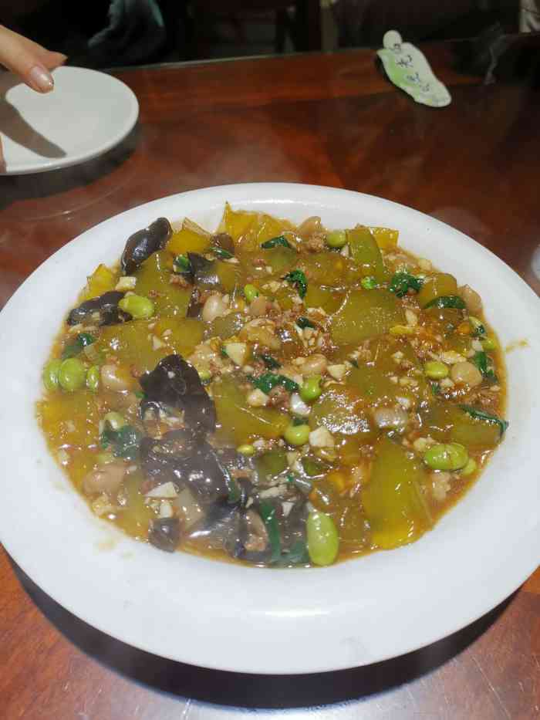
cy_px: 360
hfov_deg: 51.4
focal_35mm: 27
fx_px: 561
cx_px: 270
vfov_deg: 65.3
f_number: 1.8
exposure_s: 1/213
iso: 50
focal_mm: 5.58
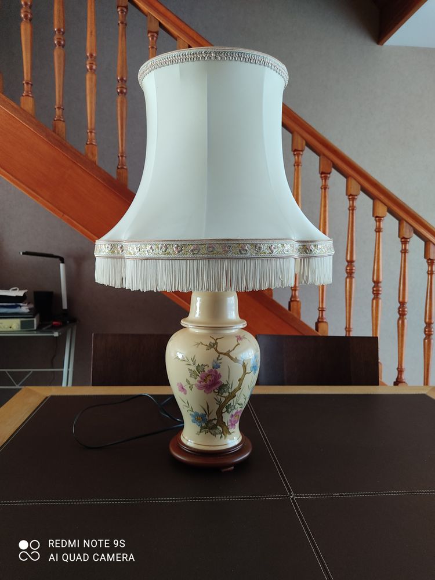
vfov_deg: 67.3
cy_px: 290
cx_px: 218
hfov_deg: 53.1
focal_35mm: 26
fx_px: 436
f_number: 1.79
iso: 245
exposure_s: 1/33
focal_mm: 4.74
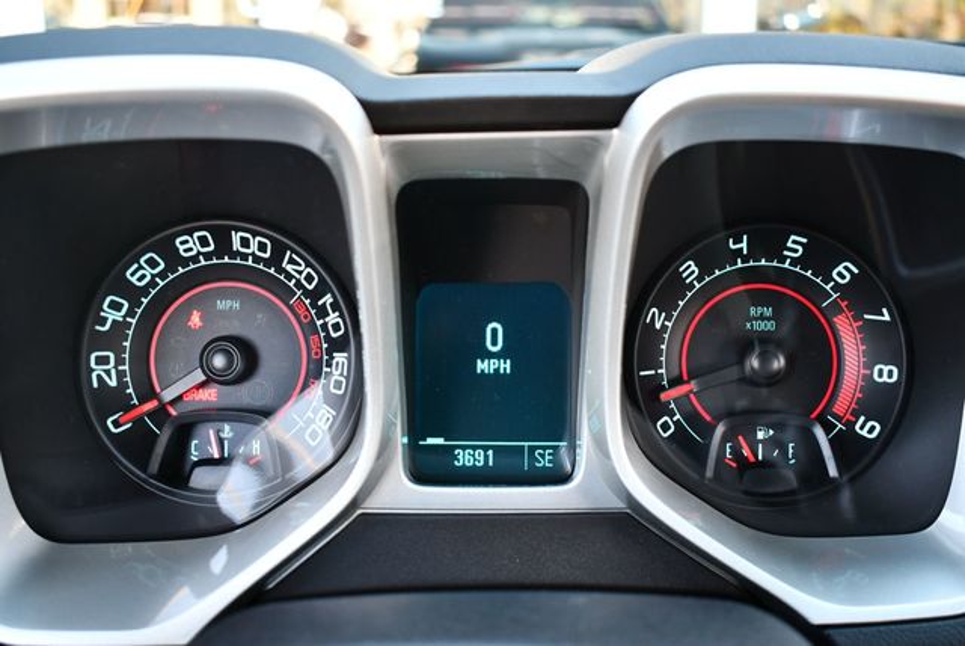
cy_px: 323
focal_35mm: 42
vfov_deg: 32.0
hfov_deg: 46.4
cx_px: 482
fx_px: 1127
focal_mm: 21
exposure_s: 1/125
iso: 900
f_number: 3.8
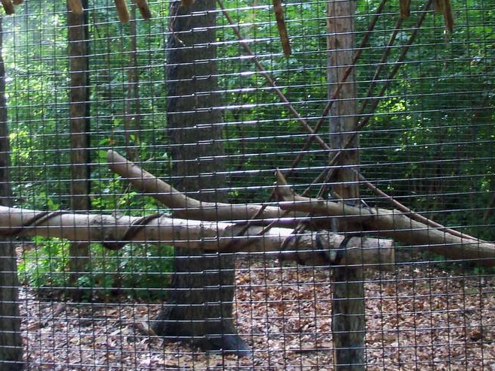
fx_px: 1215
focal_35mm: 85
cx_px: 231
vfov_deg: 17.3
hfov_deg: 23.0
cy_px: 128
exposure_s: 1/30
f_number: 3
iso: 100
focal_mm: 6.3
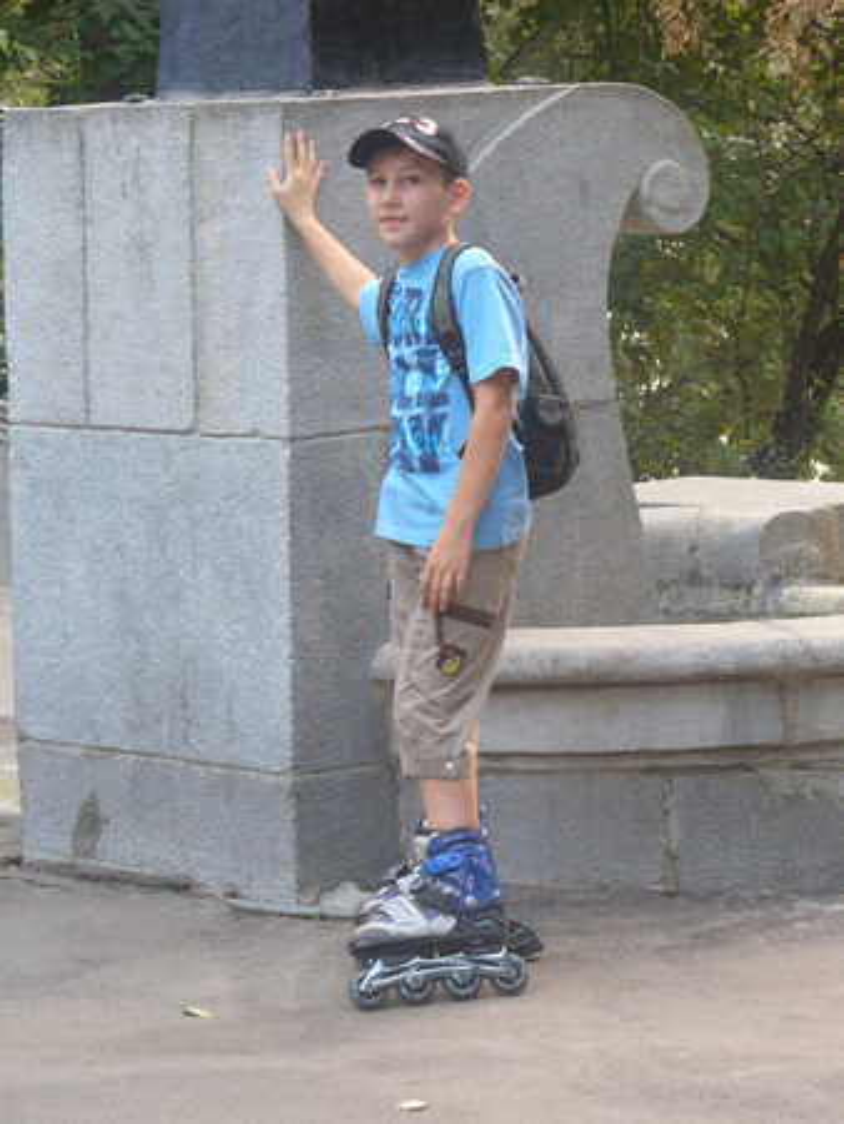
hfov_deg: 11.7
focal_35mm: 127
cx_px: 422
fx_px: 4125
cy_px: 562
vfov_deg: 15.5
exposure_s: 1/60
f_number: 3.7
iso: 200
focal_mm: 21
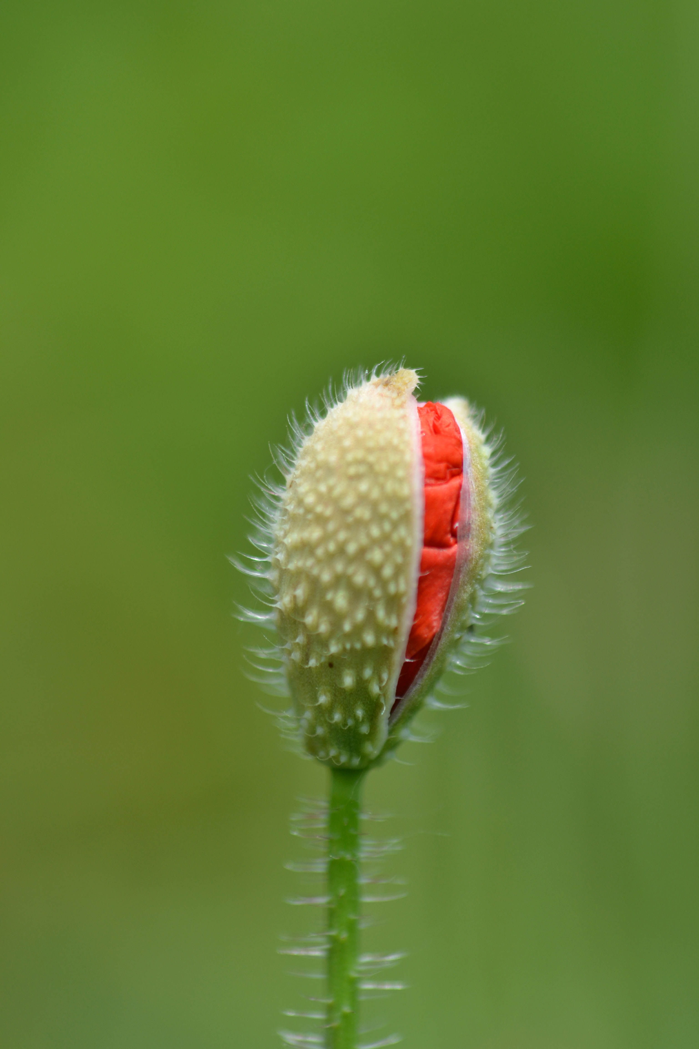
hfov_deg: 9.9
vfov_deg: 14.9
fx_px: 4019
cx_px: 350
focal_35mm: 138
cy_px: 524
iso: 200
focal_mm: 92
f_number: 3.2
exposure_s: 1/1600
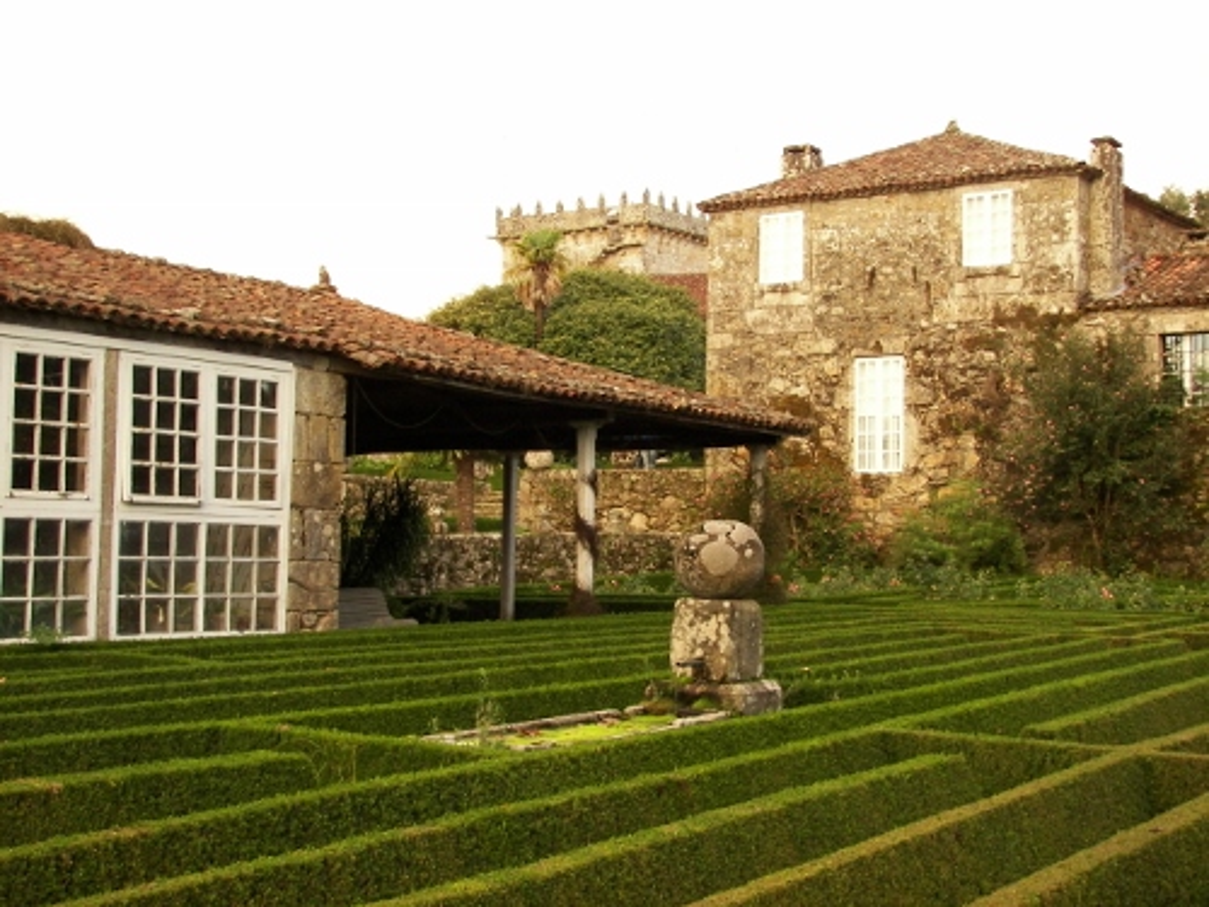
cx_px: 604
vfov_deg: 27.0
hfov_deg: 35.5
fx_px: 1886
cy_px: 454
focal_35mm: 54
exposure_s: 1/20
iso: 100
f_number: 2.8
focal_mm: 8.9
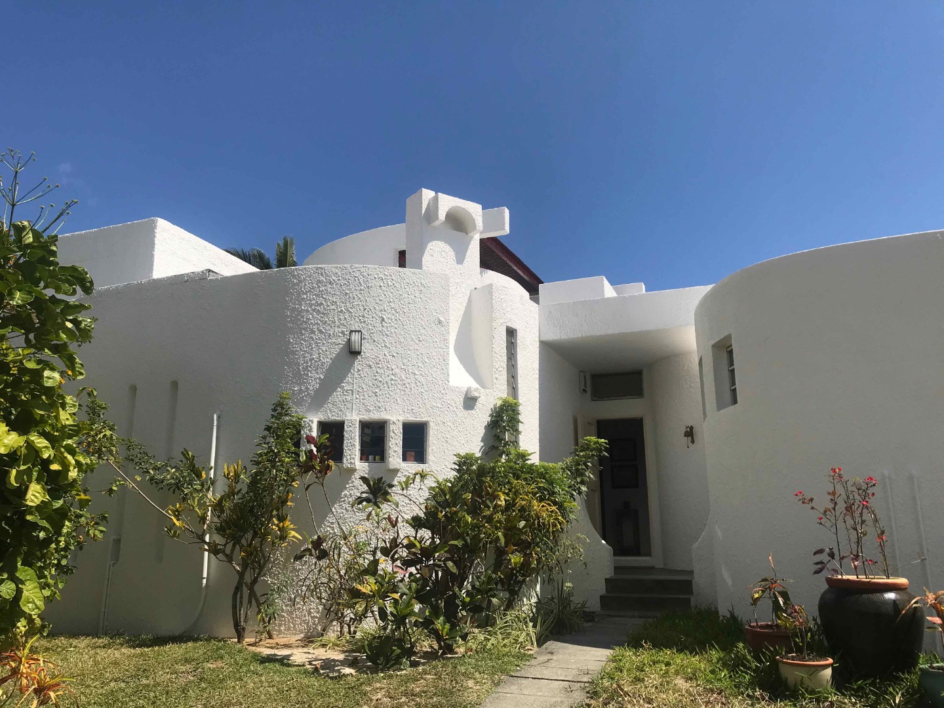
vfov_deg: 49.7
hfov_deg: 63.4
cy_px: 354
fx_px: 764
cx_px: 472
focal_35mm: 28
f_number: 1.8
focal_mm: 3.99
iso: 20
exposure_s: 1/4367
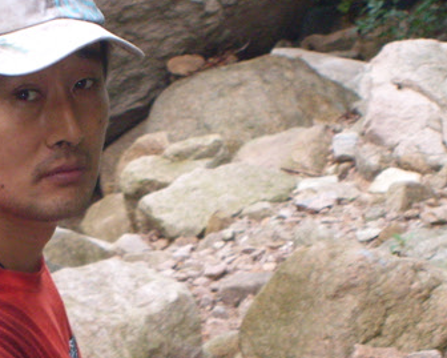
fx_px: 3229
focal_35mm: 244
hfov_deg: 7.9
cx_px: 47
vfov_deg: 6.3
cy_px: 362
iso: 300
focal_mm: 17.4
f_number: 4.9
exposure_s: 1/60
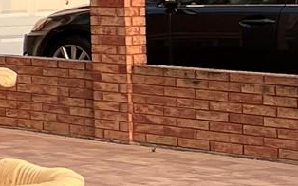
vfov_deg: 7.1
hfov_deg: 9.0
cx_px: -642
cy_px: -113
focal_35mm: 180
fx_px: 1461
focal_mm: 5.7
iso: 50
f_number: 1.5
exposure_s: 1/687
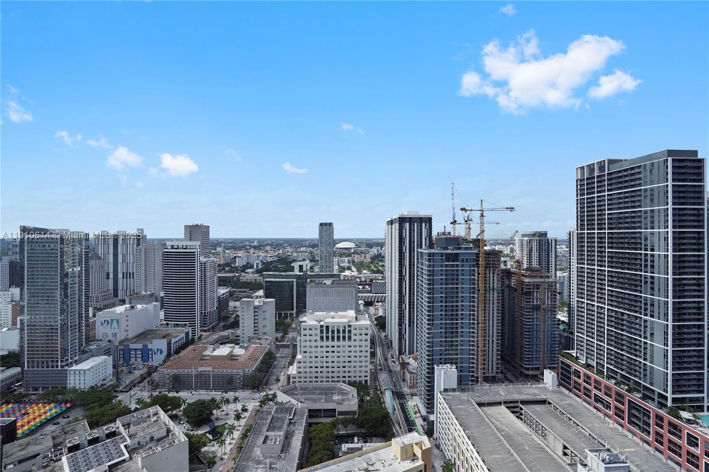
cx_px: 354
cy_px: 236
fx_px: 315
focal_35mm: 16
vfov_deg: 73.7
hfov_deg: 96.7
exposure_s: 1/800
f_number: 8
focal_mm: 16
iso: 400
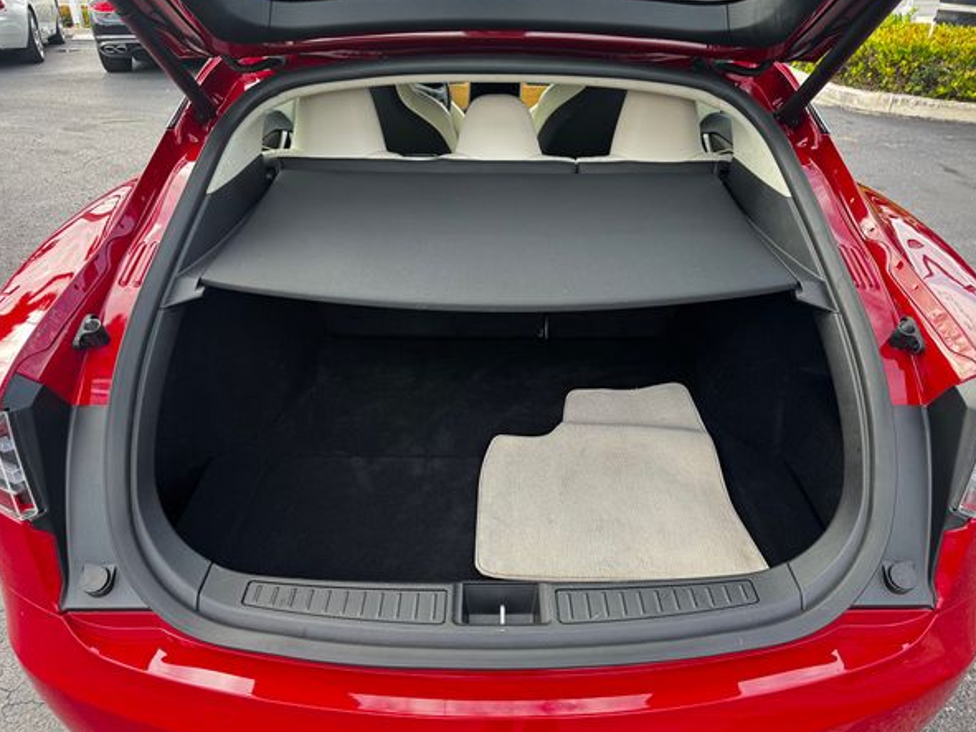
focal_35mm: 26
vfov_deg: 53.0
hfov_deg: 67.3
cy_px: 372
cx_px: 495
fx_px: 733
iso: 64
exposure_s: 1/168
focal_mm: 6.76
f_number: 1.78
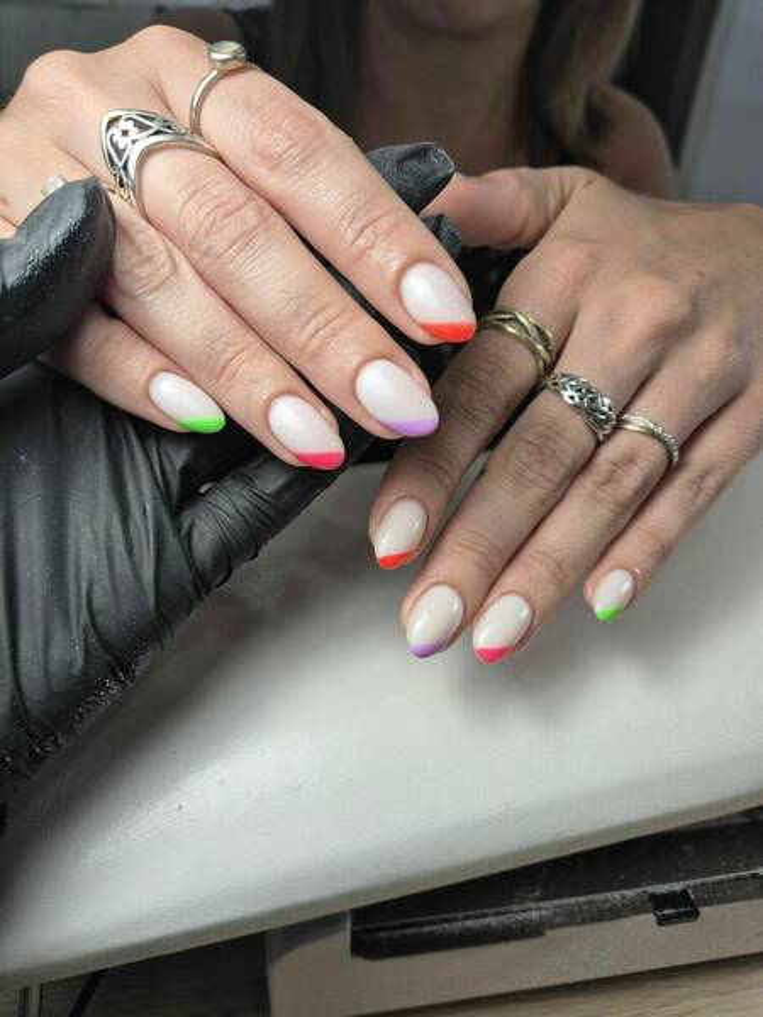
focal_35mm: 23
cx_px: 382
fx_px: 676
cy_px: 508
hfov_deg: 58.9
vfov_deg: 73.9
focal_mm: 5.4
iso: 25
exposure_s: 1/166
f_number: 1.8
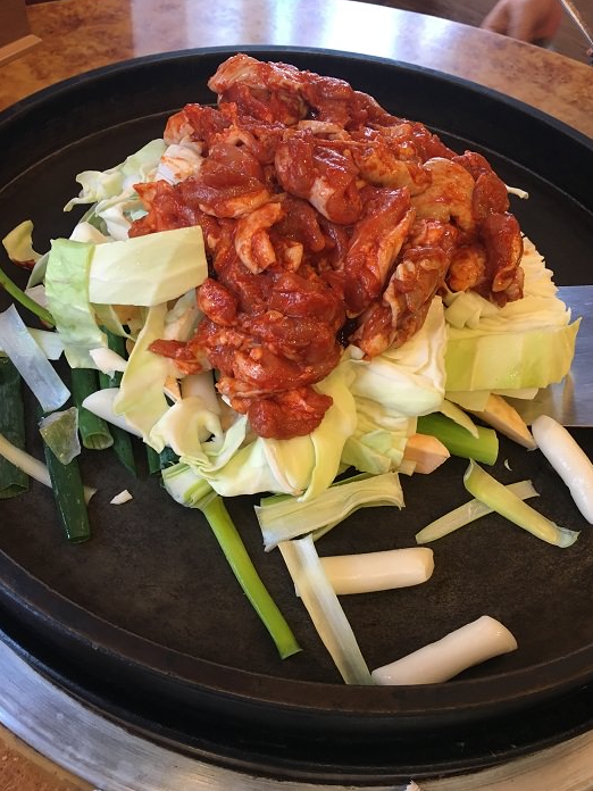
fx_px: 685
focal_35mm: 30
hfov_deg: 46.8
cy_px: 402
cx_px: 304
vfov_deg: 60.0
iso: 100
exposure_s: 1/30
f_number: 2.2
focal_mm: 4.15
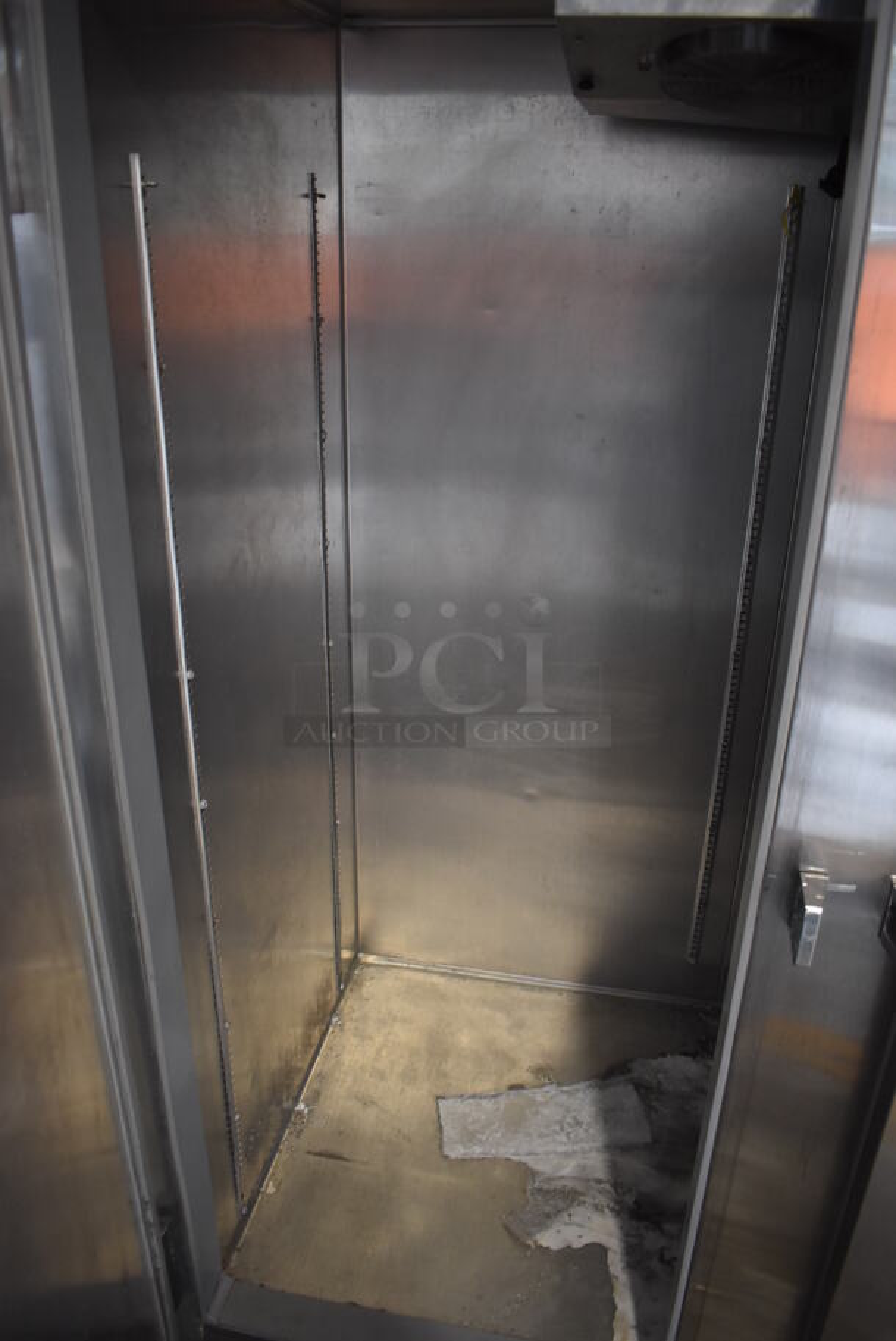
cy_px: 670
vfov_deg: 67.3
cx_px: 448
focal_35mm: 27
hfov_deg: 48.0
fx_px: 1006
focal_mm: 18
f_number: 3.5
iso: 1250
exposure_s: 1/125
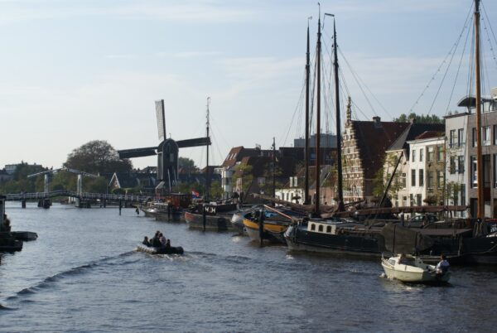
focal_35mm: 68
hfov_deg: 29.8
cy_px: 166
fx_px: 933
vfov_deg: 20.2
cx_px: 248
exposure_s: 1/160
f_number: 11
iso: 100
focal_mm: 45
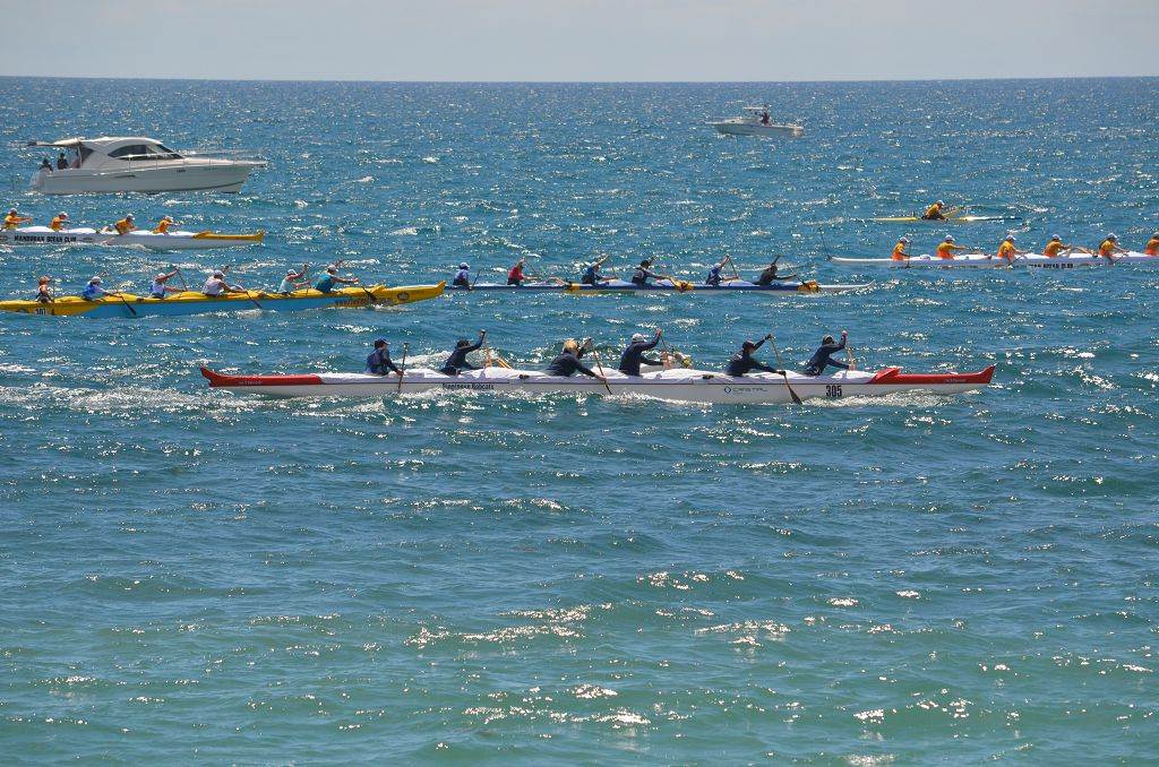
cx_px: 580
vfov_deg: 4.6
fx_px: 9637
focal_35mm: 300
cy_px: 384
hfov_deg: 6.9
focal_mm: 200
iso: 400
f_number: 8
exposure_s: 1/2000
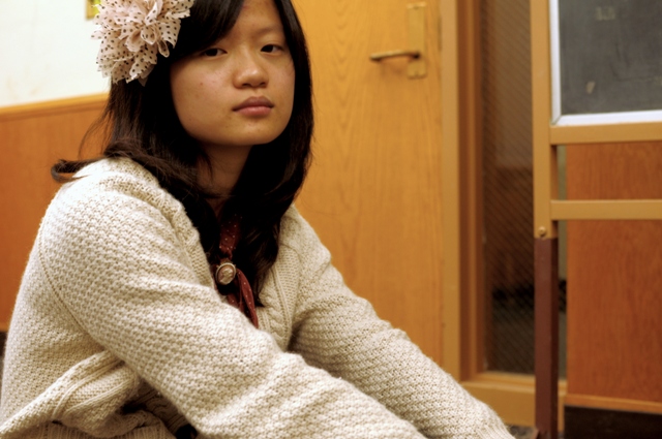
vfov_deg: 25.7
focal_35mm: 52
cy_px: 220
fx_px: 964
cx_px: 331
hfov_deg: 37.9
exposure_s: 1/8
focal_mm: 35
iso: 320
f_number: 4.5
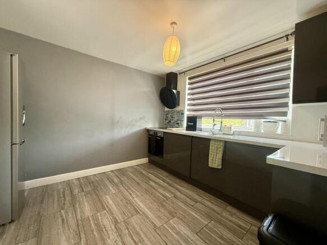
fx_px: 132
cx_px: 164
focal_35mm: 14
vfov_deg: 85.7
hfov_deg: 102.1
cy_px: 122
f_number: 2.2
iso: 400
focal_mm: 2.22
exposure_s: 1/99
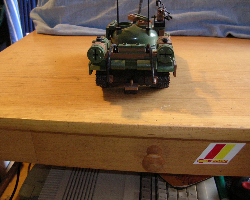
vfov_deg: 40.1
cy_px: 100
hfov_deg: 49.1
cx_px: 121
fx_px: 274
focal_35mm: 37
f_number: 2.8
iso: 200
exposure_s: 1/5.1
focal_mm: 5.8
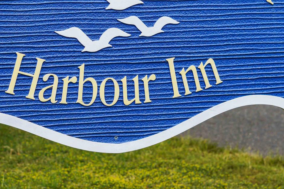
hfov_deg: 18.7
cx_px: 96
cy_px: -10
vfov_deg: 12.4
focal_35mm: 109
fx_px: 860
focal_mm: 50
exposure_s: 1/500
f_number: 4.5
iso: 160
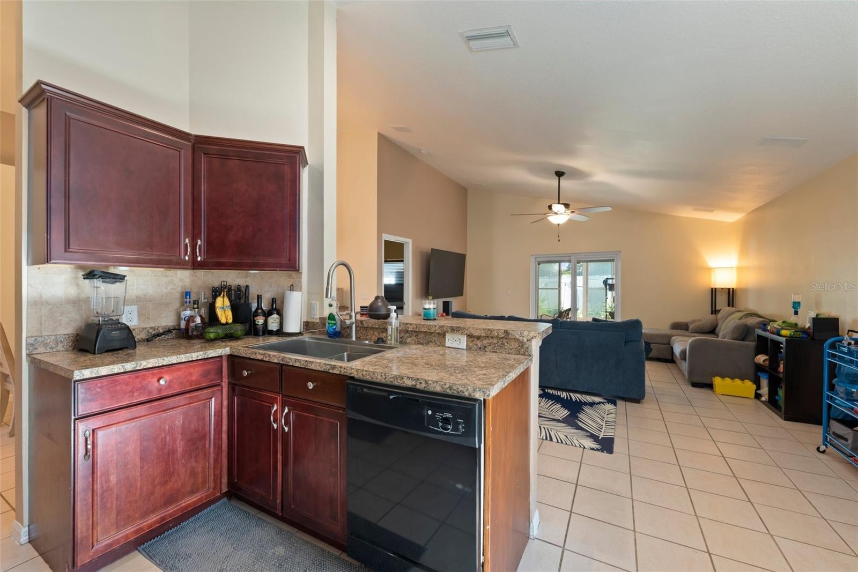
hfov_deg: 104.2
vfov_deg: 81.2
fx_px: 334
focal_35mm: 14
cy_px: 286
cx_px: 429
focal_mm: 14
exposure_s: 1/2
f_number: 8
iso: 400
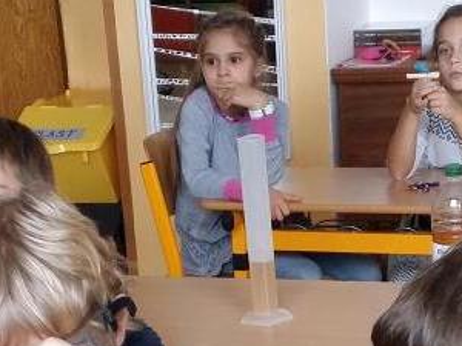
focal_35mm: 92
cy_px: 436
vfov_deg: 15.4
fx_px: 1228
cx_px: 361
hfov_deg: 21.1
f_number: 2.2
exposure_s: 1/33
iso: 250
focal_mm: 4.13
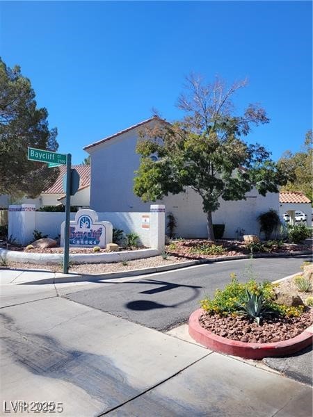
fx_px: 313
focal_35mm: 26
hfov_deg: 53.1
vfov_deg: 67.3
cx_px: 156
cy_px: 208
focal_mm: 5.4
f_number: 1.8
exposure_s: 1/1723
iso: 40
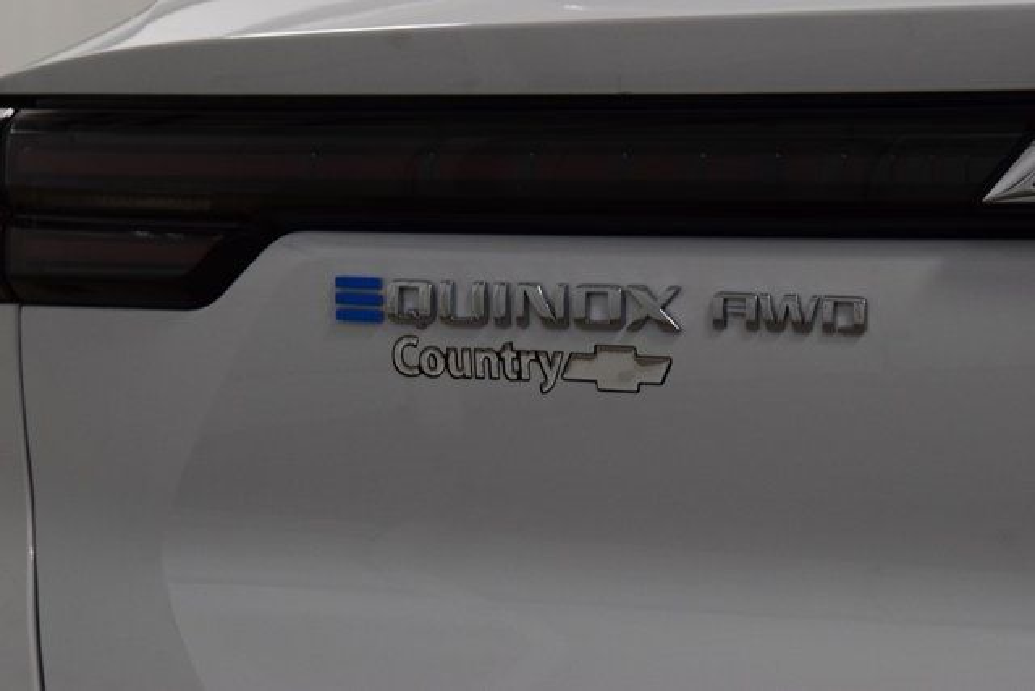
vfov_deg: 13.0
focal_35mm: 105
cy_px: 346
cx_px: 518
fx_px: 3019
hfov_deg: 19.5
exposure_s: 1/125
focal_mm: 70
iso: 1600
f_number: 7.1
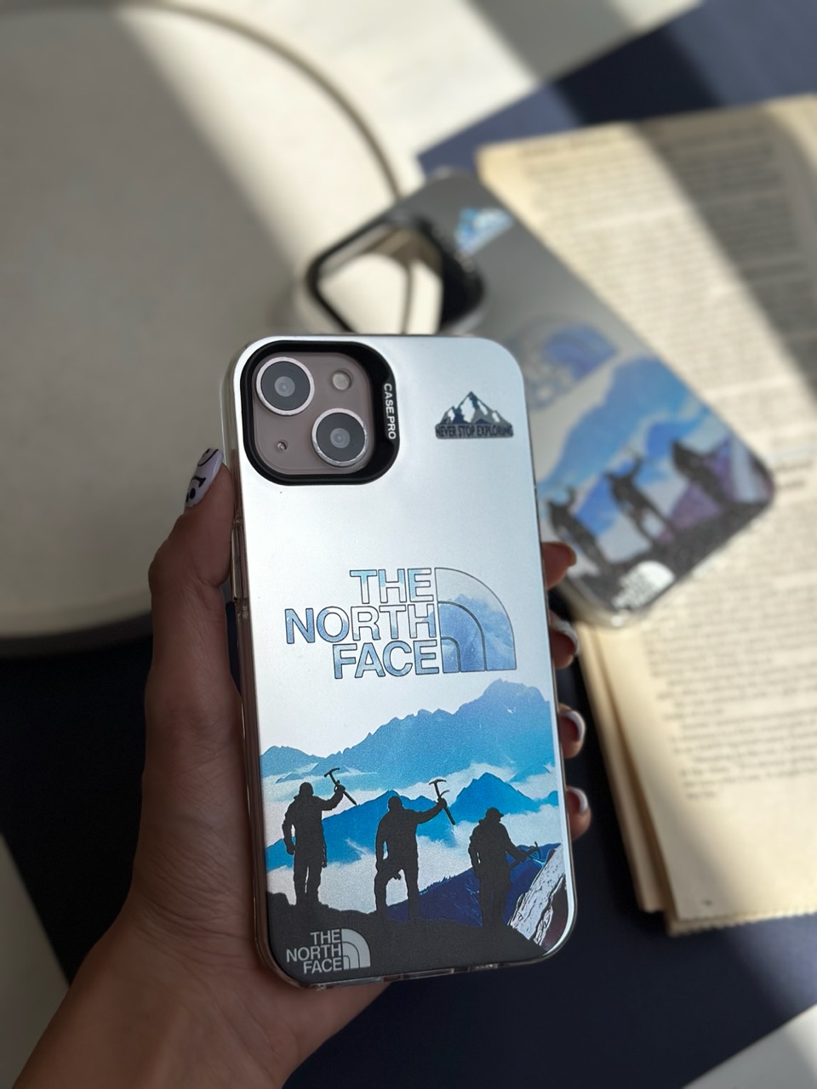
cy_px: 544
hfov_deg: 30.3
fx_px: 1511
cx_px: 408
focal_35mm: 48
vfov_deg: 39.7
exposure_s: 1/13699
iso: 100
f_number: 1.78
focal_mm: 6.86
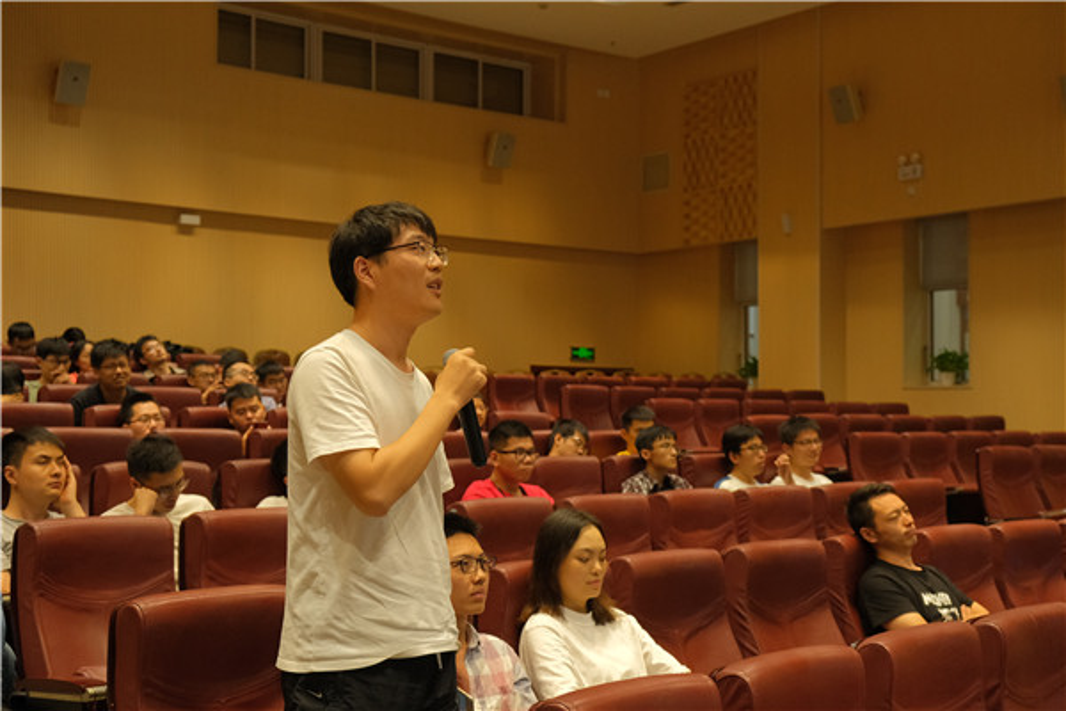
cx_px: 533
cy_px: 356
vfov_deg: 27.5
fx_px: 1451
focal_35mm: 49
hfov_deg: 40.3
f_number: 4
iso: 2000
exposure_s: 1/160
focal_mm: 32.9
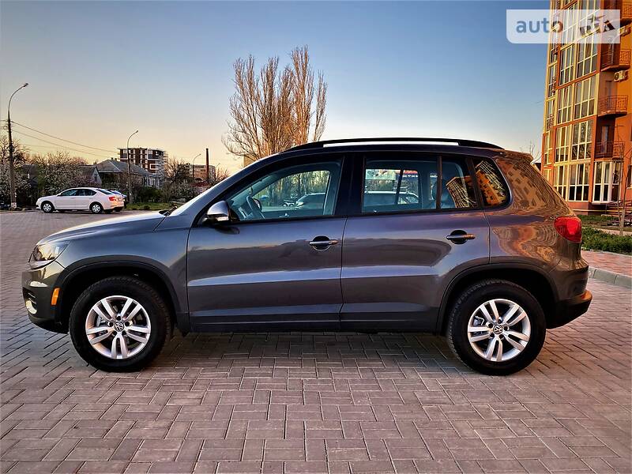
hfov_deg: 67.3
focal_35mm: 26
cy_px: 237
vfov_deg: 53.1
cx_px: 316
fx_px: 475
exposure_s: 1/376
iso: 32
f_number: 1.8
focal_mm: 4.2
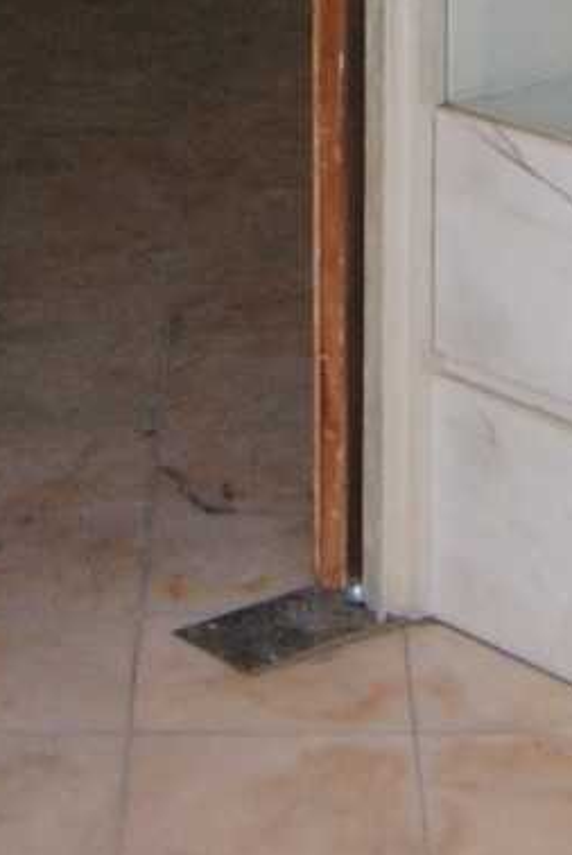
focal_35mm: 122
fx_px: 2899
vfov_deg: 14.8
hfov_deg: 11.3
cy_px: -656
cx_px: 317
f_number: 8
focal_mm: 12
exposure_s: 1/200
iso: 400
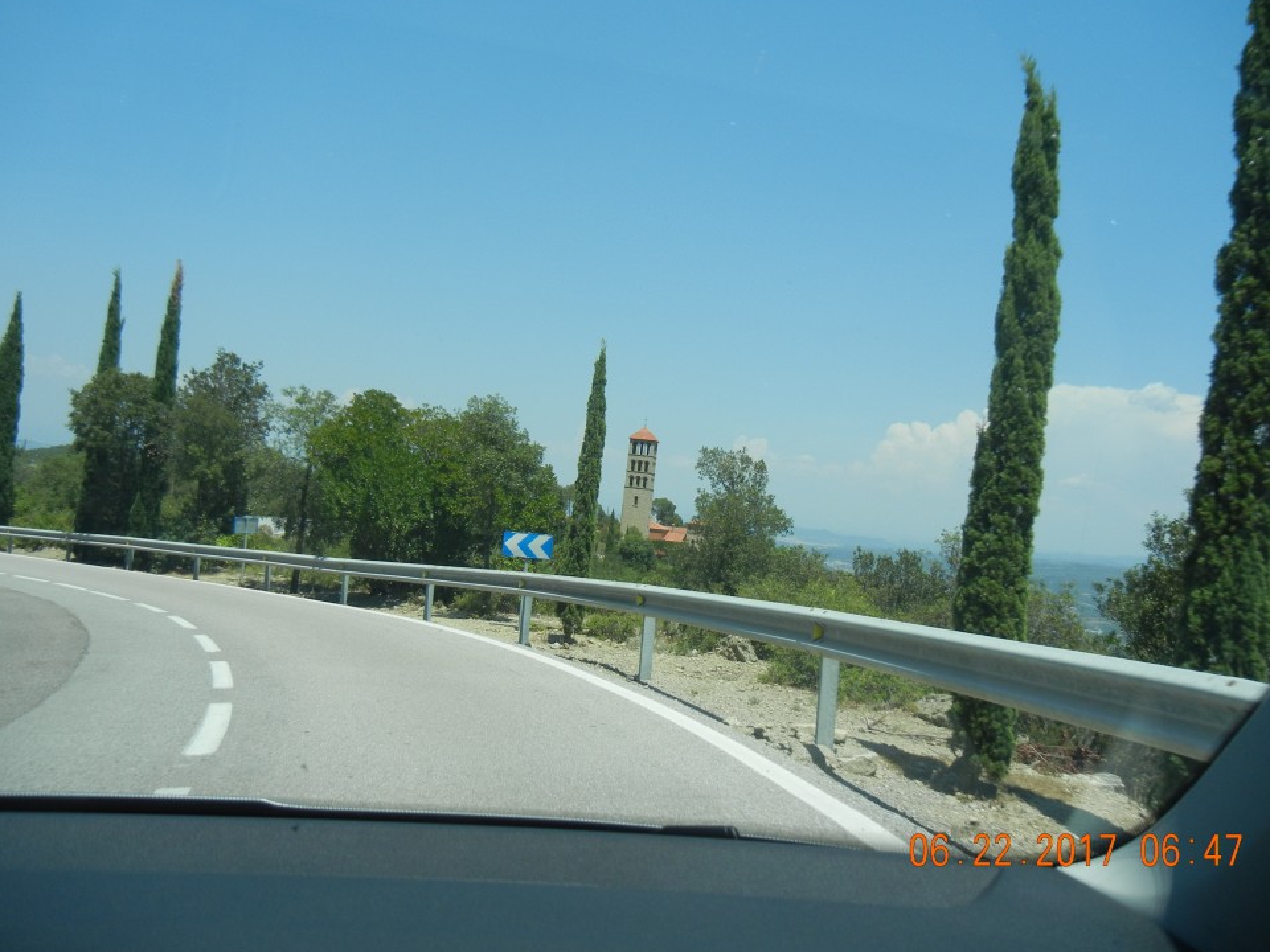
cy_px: 448
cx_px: 648
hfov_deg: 56.8
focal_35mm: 32
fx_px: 1174
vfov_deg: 44.1
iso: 160
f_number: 7
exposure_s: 1/385
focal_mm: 5.4
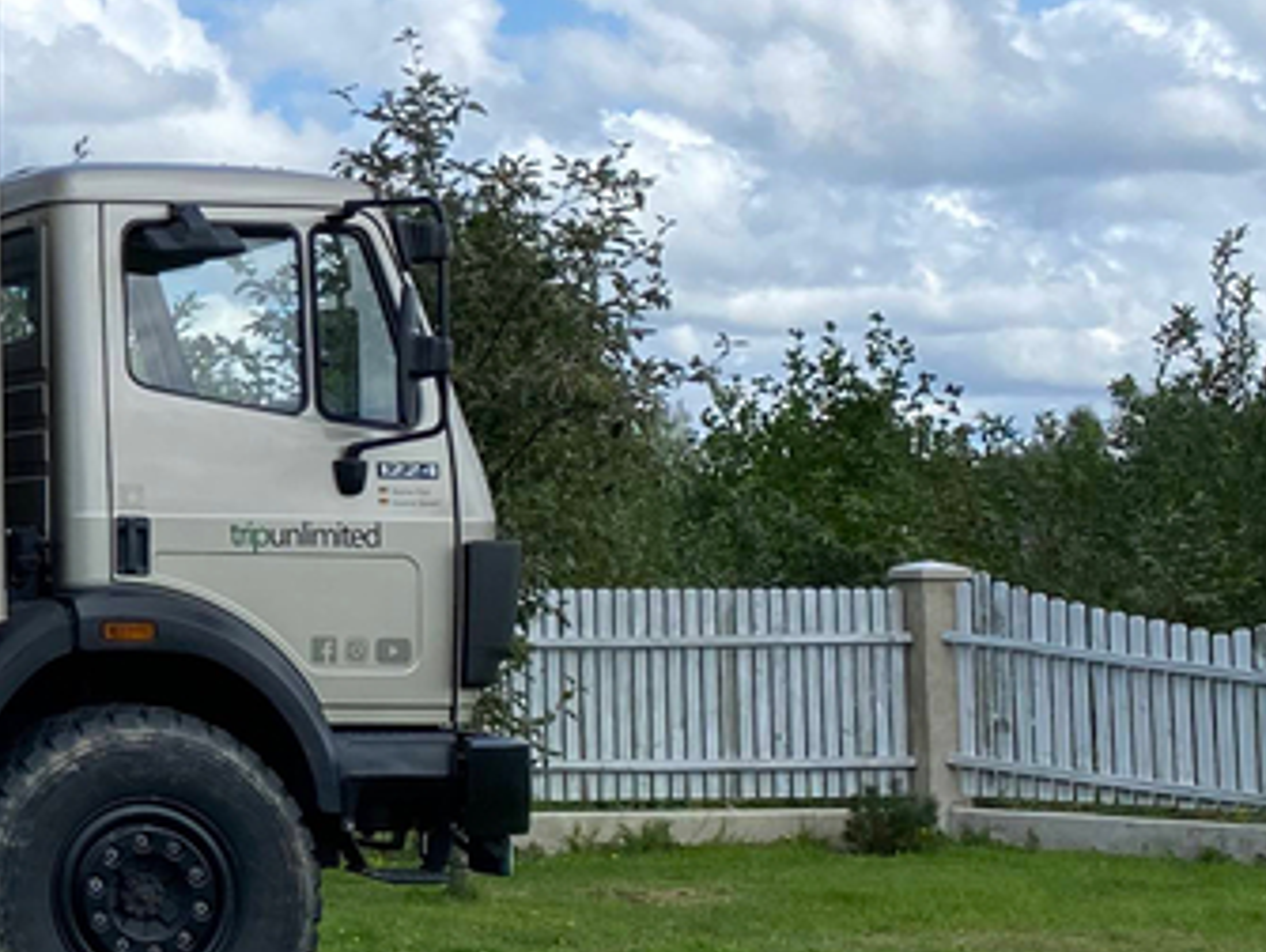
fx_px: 3405
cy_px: 310
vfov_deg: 15.9
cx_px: -722
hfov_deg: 18.3
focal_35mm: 93
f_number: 1.8
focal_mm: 4.25
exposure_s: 1/2688
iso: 32
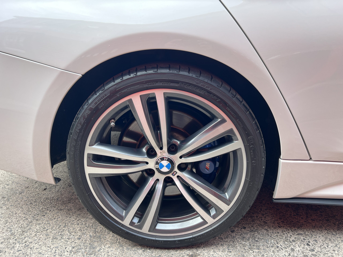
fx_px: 258
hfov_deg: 67.3
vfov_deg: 53.1
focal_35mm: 26
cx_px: 172
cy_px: 128
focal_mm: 5.7
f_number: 1.5
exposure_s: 1/238
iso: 50
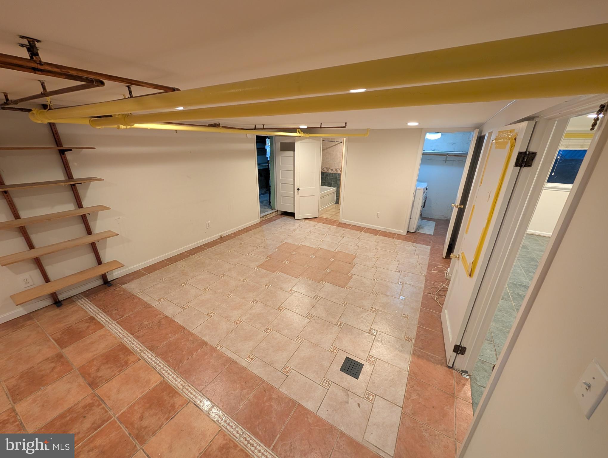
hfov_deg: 110.5
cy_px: 229
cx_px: 304
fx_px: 211
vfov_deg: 94.6
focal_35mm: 12
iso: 142
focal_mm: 2.02
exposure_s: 1/30
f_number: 1.7
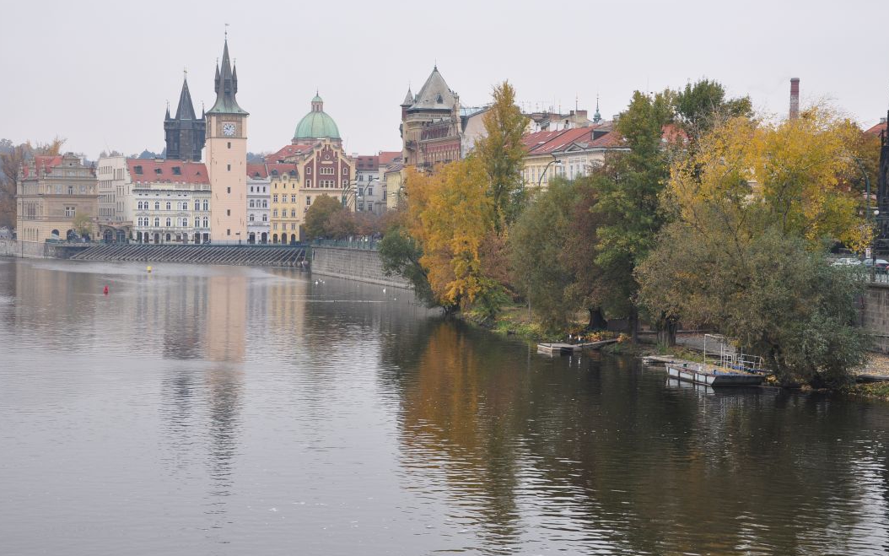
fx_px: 1769
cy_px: 225
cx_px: 434
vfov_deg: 17.8
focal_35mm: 73
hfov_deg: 28.2
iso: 200
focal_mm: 42
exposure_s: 1/60
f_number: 8
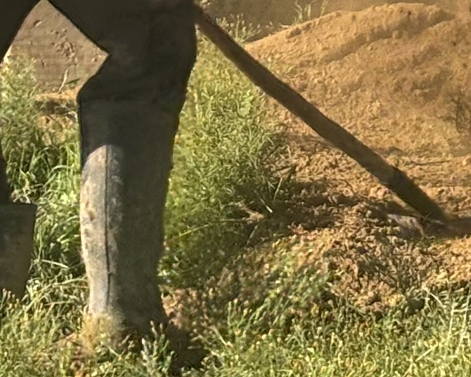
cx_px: 536
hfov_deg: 6.8
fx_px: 3932
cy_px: -579
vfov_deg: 5.3
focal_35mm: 282
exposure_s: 1/1437
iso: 32
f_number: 1.6
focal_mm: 5.96
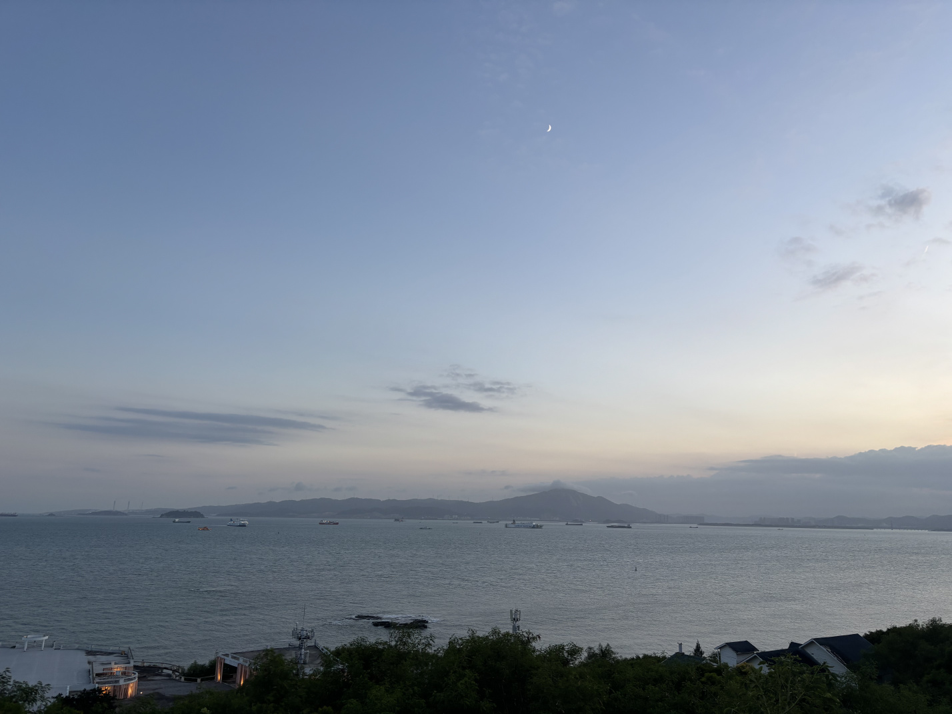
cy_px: 357
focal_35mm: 26
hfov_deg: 67.3
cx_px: 476
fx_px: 715
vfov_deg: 53.1
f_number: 1.6
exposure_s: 1/121
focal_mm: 5.96
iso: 40
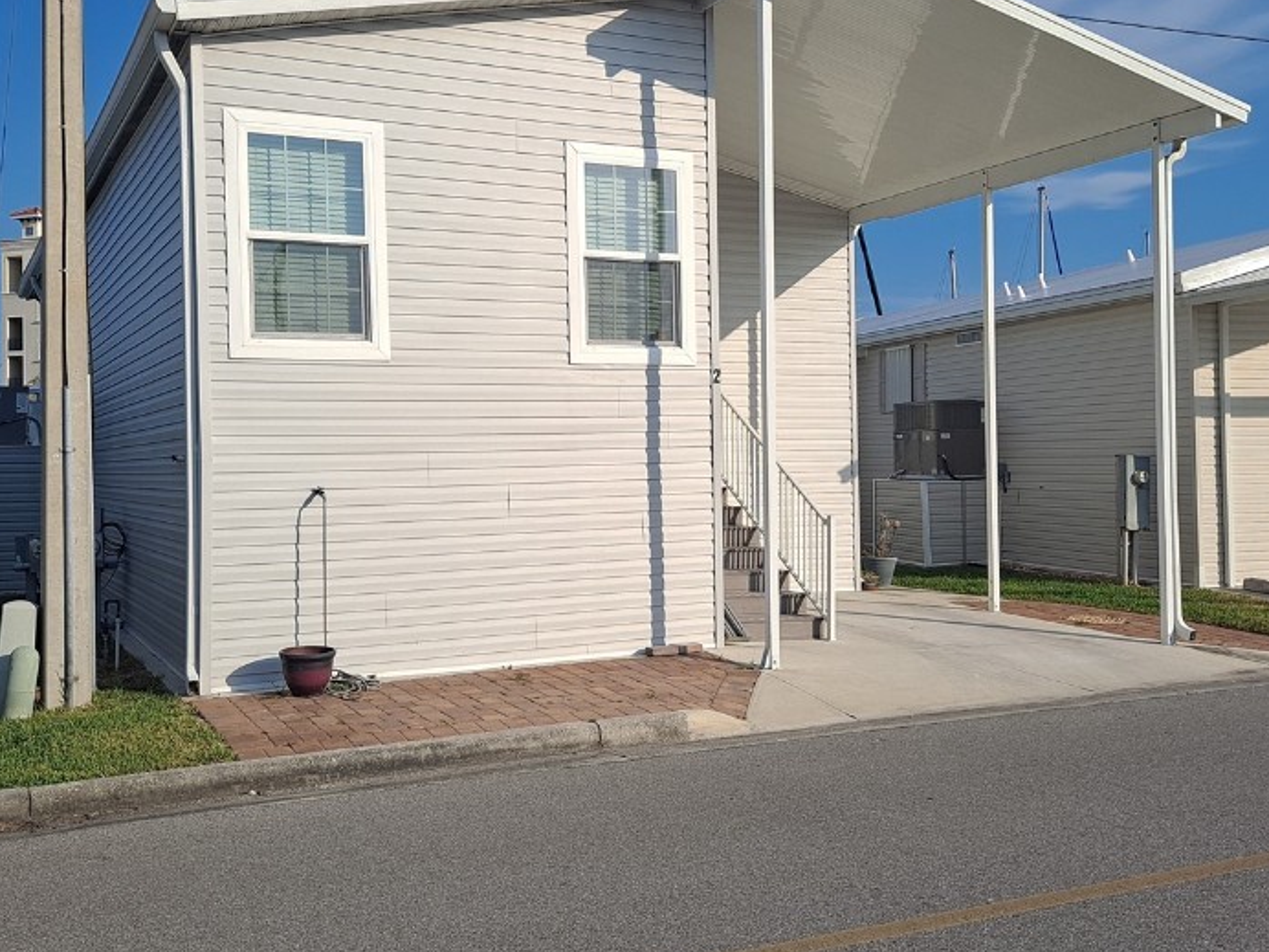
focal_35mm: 37
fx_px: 1356
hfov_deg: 50.1
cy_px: 440
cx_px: 614
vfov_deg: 38.6
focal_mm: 4.6
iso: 32
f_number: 2
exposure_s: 1/1678
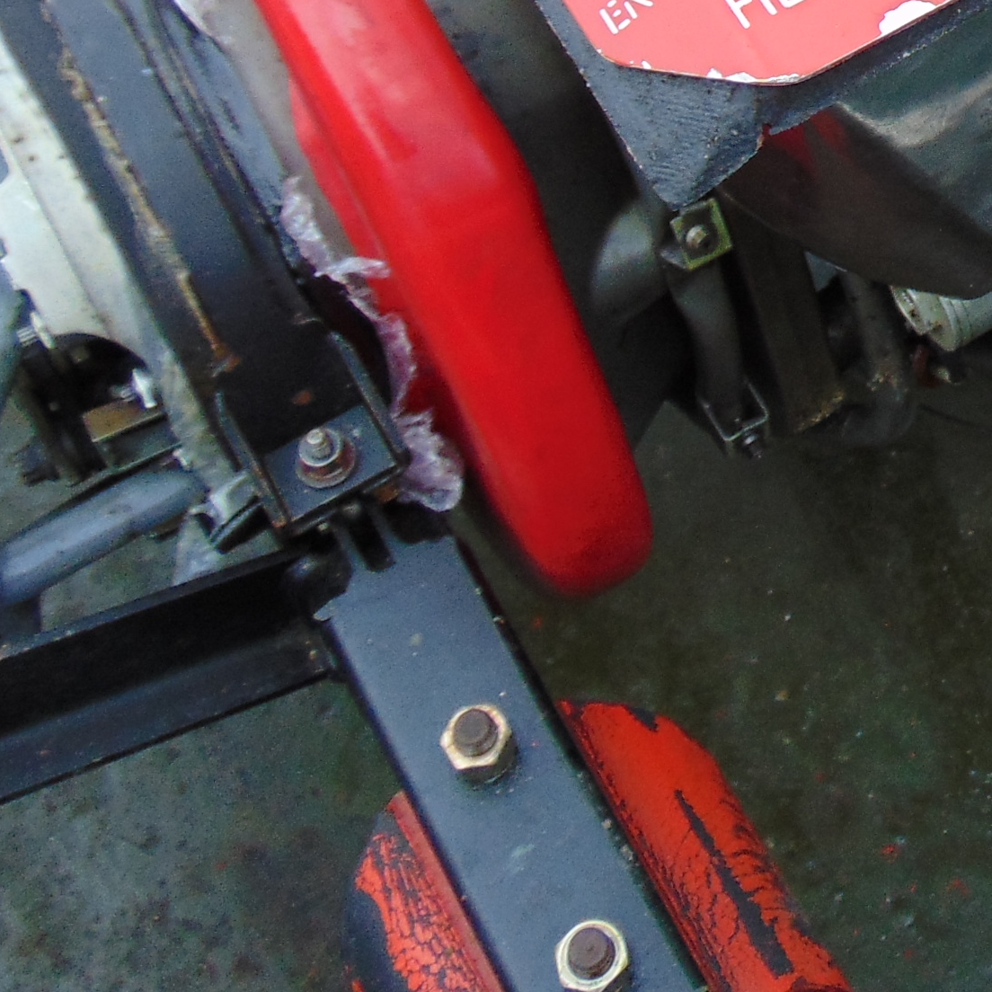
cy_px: -147
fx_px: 2367
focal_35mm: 73
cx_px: 1052
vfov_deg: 22.1
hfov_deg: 22.5
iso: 80
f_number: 3
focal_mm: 4.5
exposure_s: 1/250
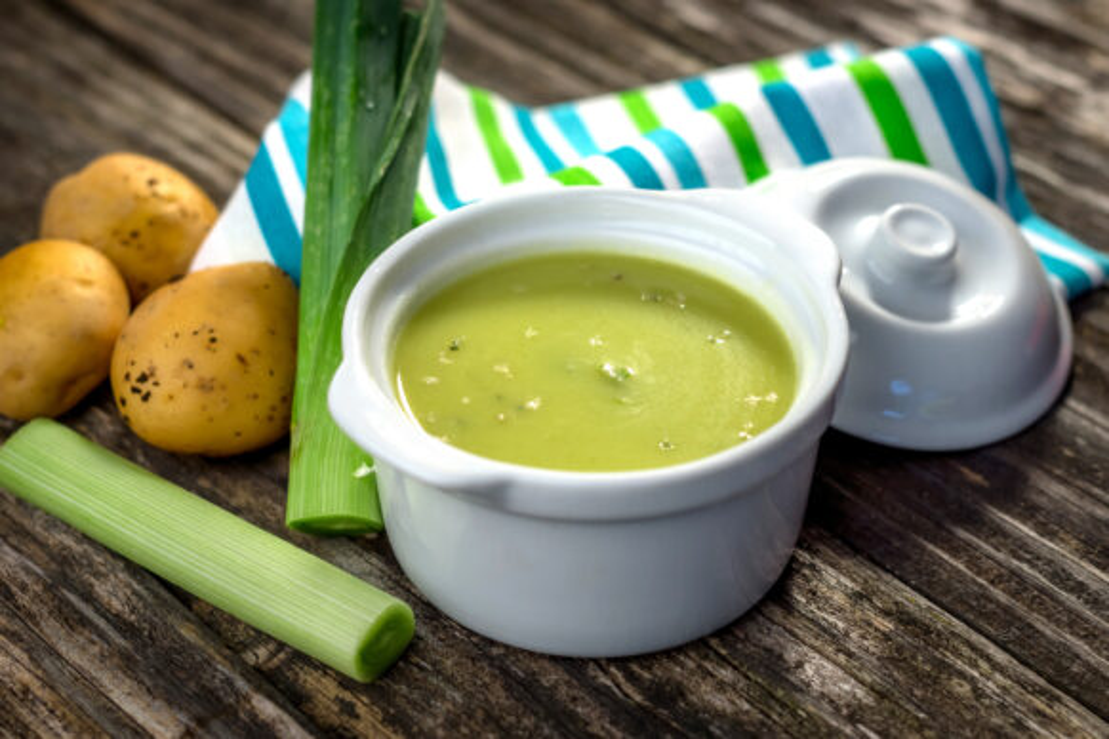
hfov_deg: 27.0
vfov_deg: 18.2
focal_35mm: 75
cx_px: 554
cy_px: 370
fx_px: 2310
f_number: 3.5
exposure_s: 1/125
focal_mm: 50
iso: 100
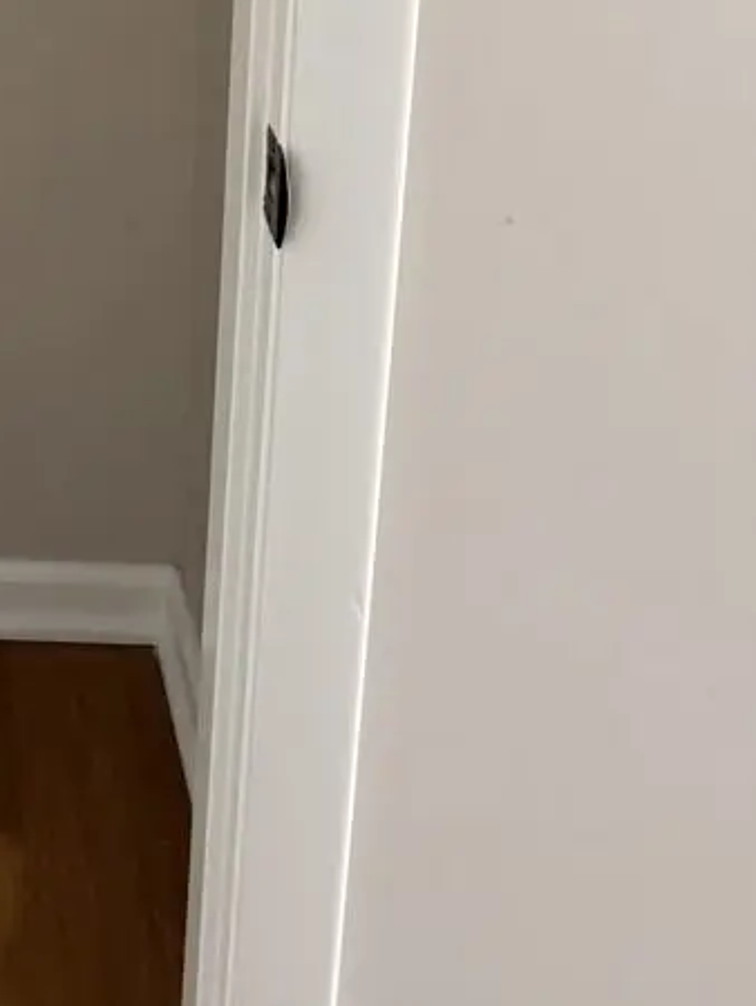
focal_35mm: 64
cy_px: -306
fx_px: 1862
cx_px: -246
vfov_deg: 25.8
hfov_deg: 20.8
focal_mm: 6.76
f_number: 1.78
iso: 320
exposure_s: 1/60
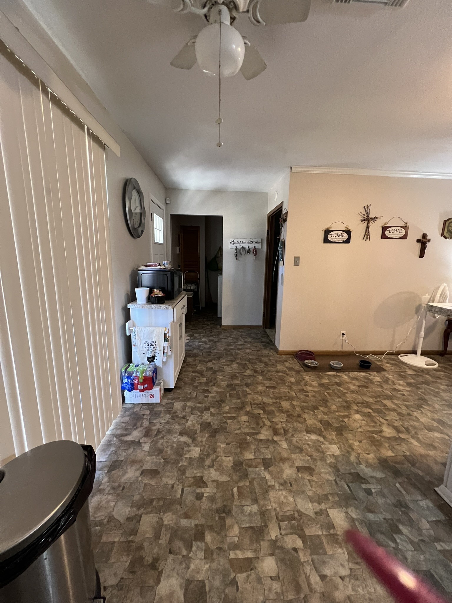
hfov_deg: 89.9
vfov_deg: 106.2
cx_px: 226
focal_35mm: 13
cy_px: 302
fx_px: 226
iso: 500
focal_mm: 1.57
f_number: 1.8
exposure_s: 1/60
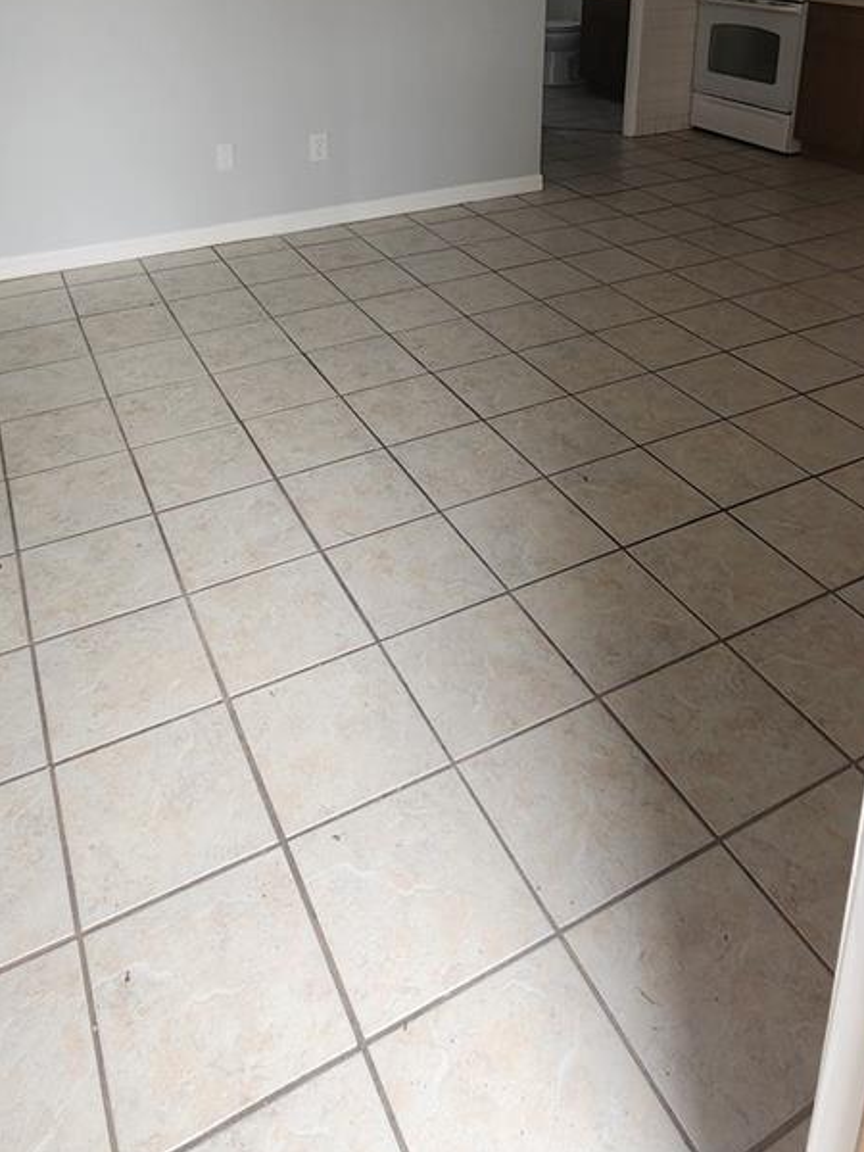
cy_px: 175
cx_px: 399
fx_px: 865
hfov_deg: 53.0
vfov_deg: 59.9
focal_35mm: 26
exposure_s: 1/120
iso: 100
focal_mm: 2.2
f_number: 2.2
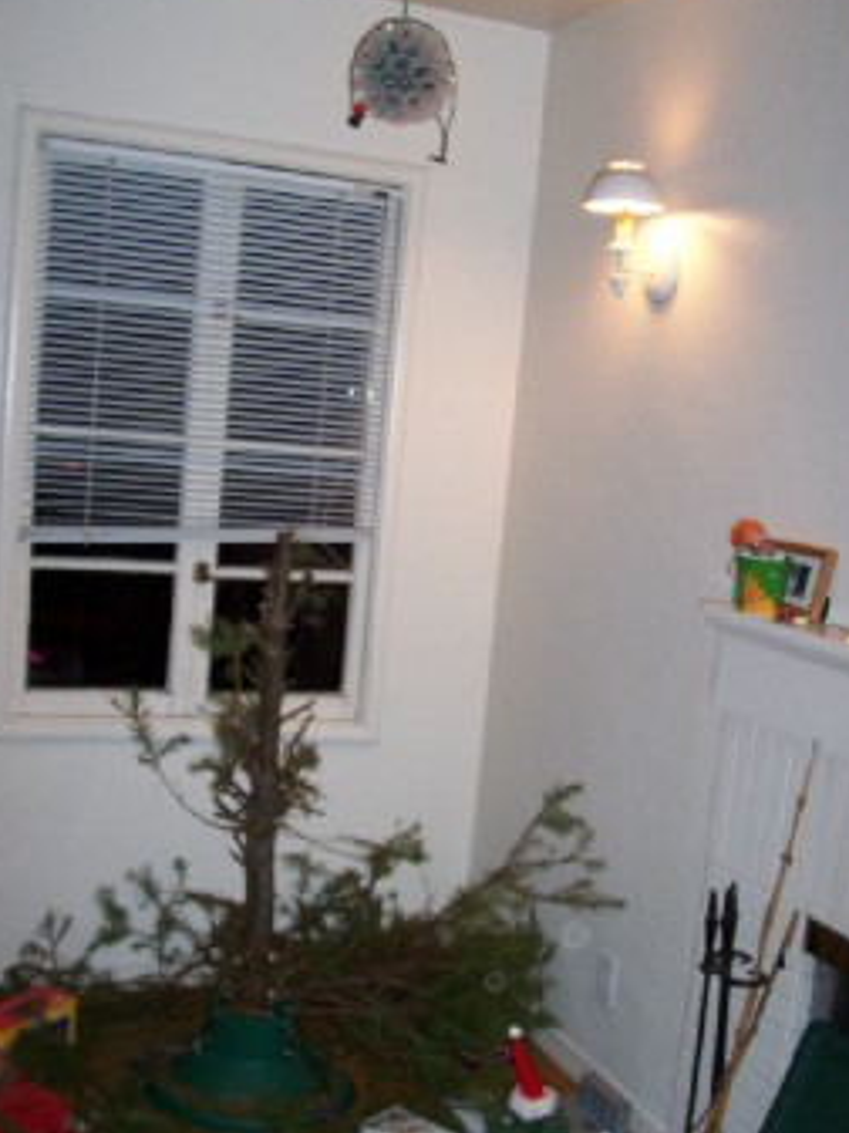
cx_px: 374
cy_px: 624
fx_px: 1439
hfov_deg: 32.8
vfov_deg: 42.9
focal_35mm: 44
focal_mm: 5.6
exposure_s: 1/60
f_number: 2.8
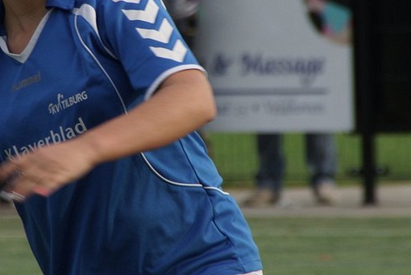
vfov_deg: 1.7
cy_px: 127
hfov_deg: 2.5
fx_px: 9284
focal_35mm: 813
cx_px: 136
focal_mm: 250
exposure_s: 1/250
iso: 200
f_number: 7.1
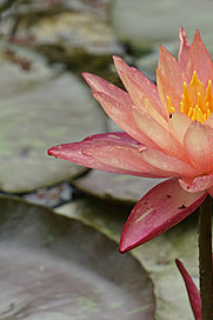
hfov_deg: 2.3
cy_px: 206
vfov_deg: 3.5
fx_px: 5234
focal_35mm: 589
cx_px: 205
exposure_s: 1/500
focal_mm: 200
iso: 125
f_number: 5.6
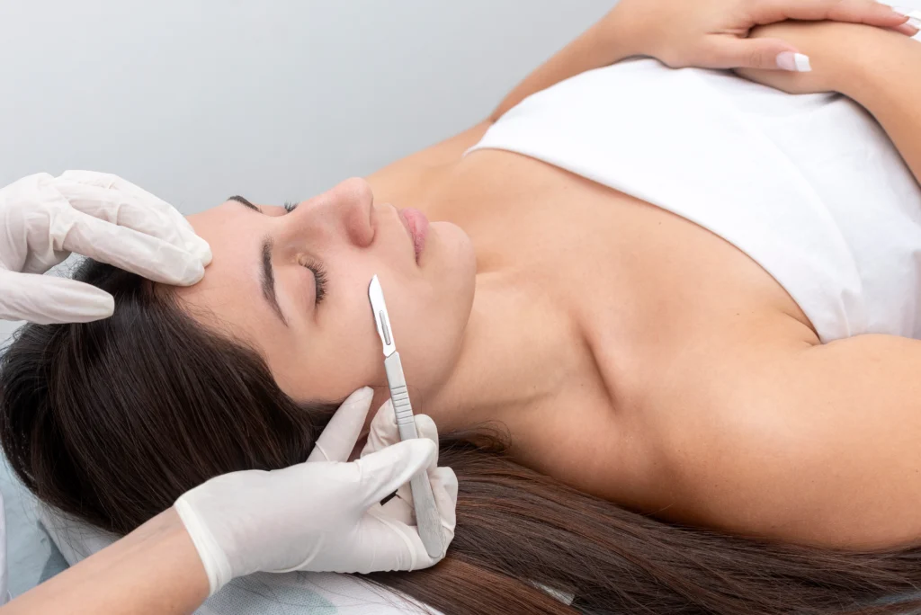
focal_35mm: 40
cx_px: 460
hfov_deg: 48.4
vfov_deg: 33.4
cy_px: 308
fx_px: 1024
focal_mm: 40
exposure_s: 1/100
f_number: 5.6
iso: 400
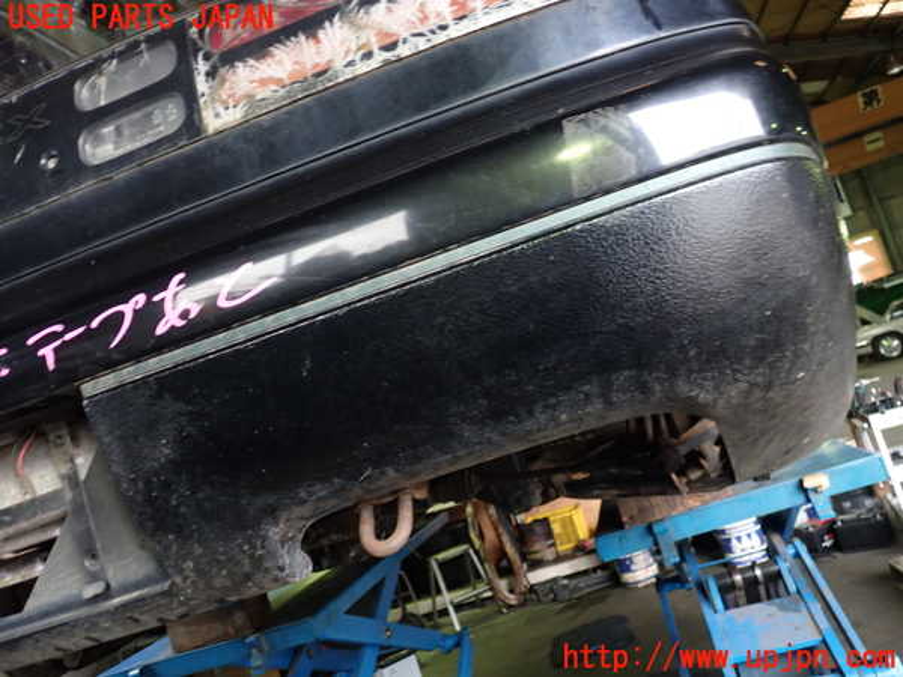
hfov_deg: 60.0
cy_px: 338
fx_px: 783
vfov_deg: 46.8
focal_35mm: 30
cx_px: 452
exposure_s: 1/30
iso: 200
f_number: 2.3
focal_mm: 5.4
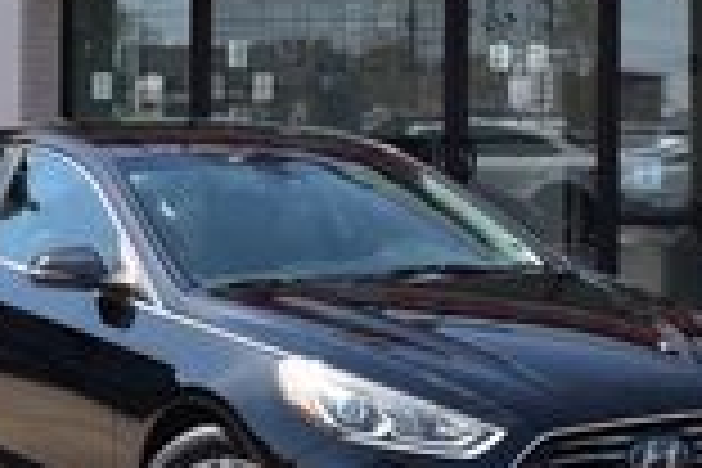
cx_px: 410
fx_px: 2326
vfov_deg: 11.5
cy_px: 135
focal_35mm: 119
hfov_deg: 17.2
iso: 400
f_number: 11
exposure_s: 1/400
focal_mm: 31
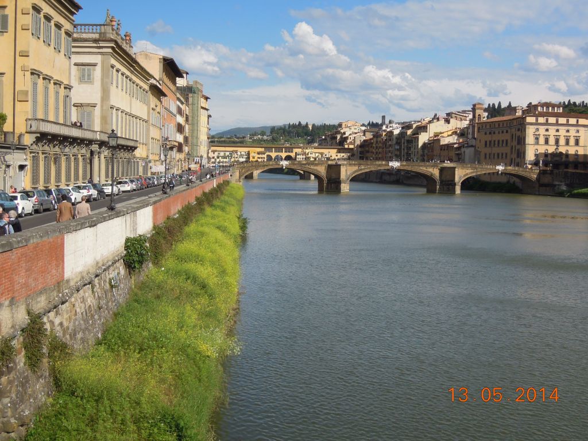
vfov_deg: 29.1
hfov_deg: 38.2
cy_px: 220
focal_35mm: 50
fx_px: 849
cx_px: 294
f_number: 4.2
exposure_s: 1/1600
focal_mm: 9
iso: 160
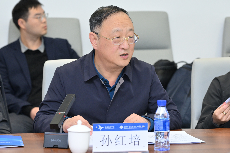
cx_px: 115
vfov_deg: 10.1
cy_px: 76
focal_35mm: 136
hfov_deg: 15.1
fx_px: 869
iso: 1250
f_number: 4
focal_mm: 91
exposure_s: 1/160
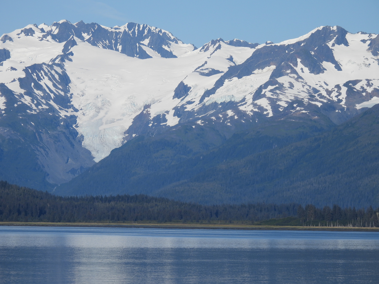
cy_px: 142
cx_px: 190
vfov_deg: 5.0
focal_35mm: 300
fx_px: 3285
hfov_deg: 6.6
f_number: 5
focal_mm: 53.5
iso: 100
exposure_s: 1/1600
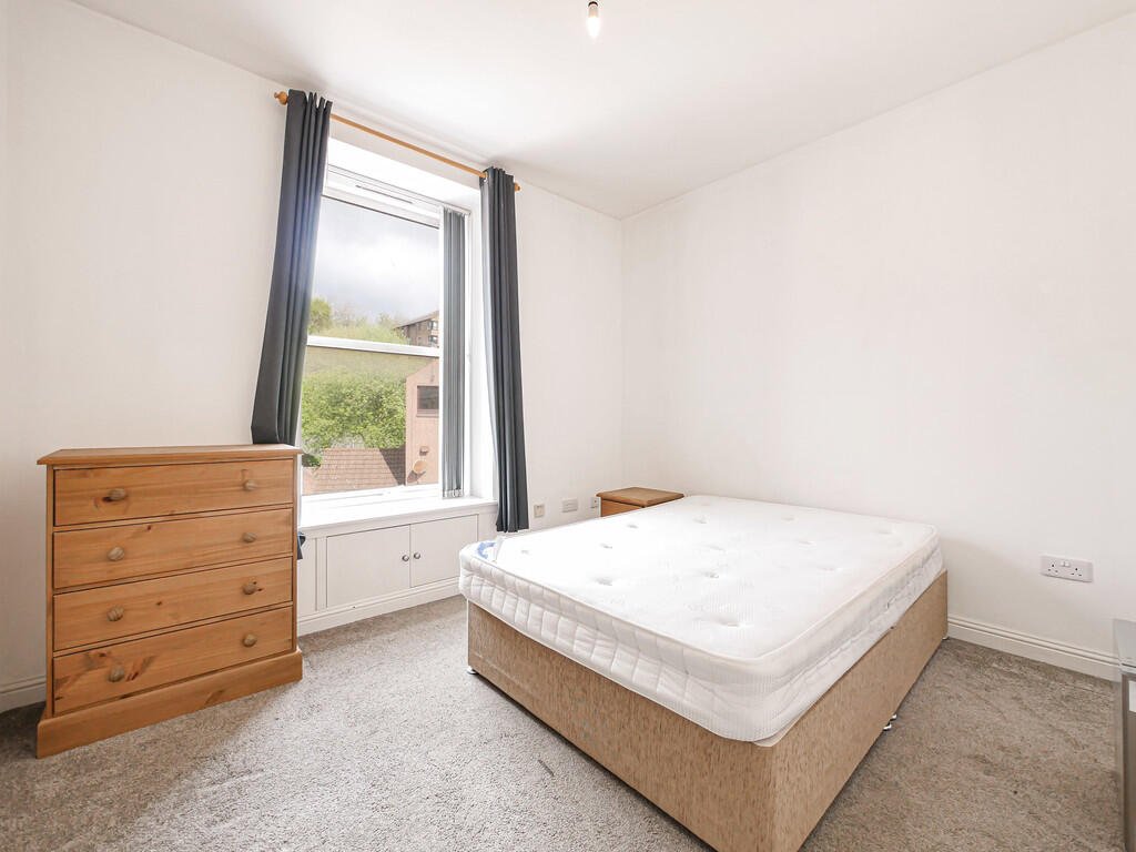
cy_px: 426
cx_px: 568
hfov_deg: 102.1
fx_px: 459
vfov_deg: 85.7
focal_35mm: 14
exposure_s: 1/60
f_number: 4
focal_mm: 7
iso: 640
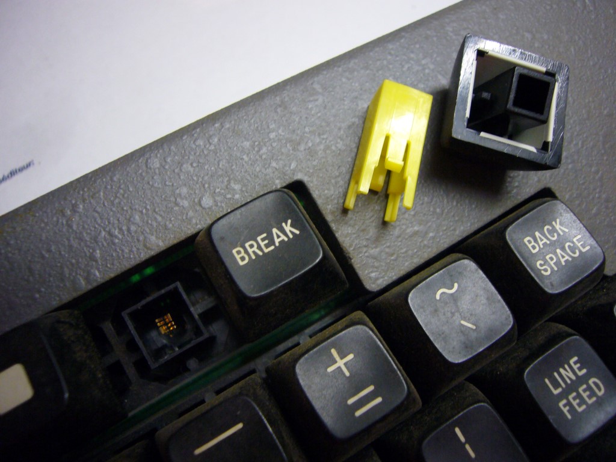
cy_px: 231
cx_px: 308
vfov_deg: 49.7
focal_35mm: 28
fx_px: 498
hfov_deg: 63.4
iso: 200
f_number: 2.8
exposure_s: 1/10
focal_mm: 4.6
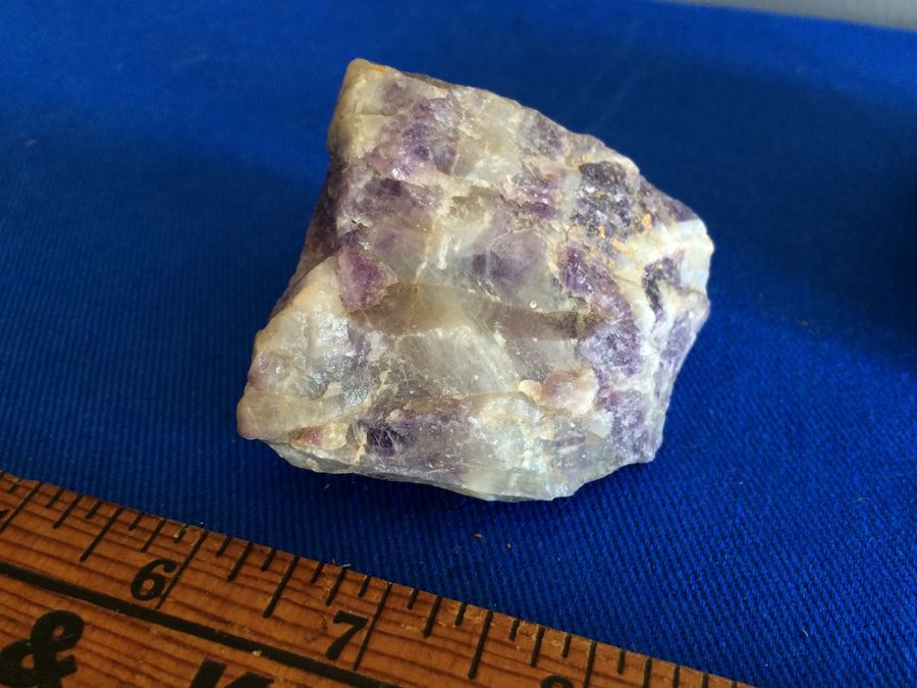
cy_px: 344
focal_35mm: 29
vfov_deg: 48.2
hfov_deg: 61.7
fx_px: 768
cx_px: 458
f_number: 2.2
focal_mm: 4.15
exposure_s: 1/30
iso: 64
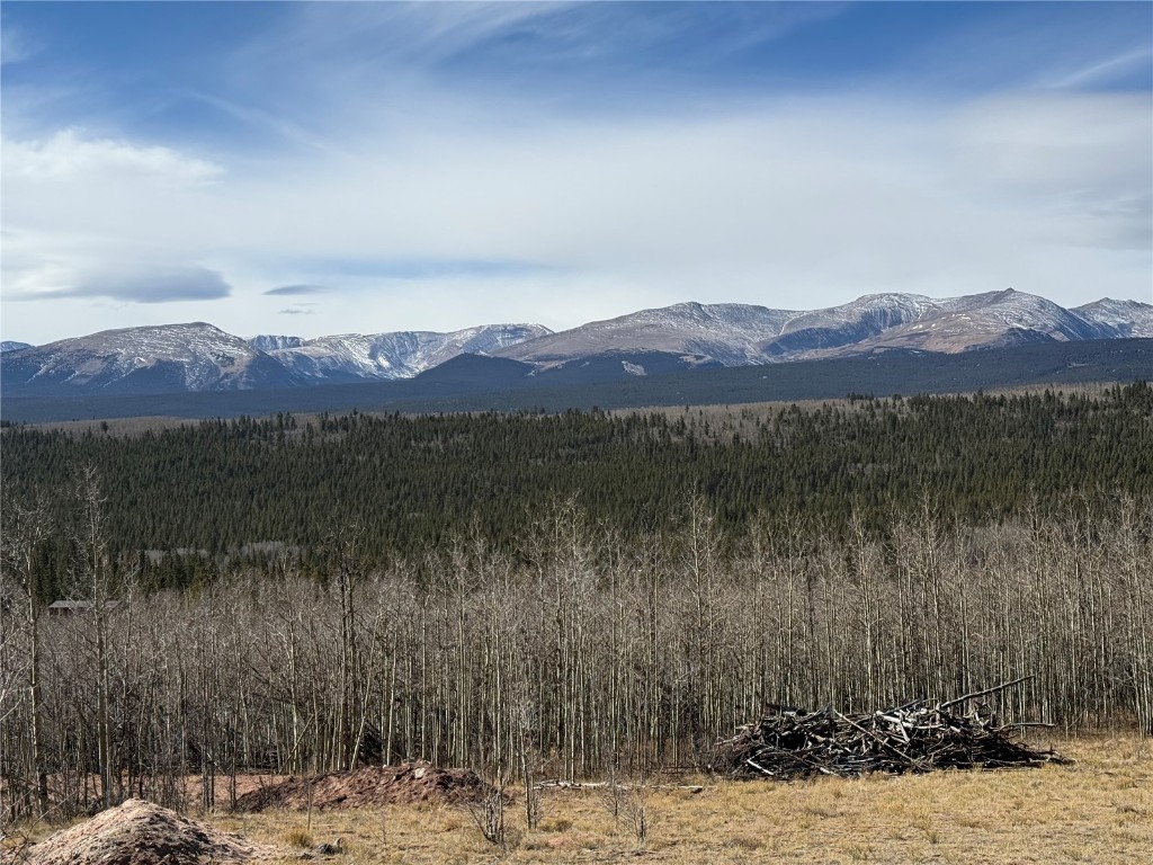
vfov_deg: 30.3
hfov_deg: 39.7
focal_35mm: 48
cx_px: 576
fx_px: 1599
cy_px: 432
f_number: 1.78
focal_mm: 6.76
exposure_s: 1/11364
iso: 100
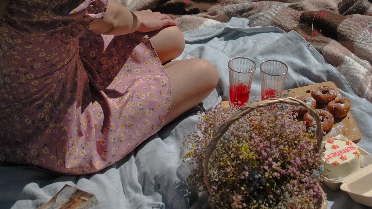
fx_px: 957
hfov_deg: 22.0
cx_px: 157
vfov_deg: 12.3
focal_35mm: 97
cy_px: -27
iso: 100
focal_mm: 34
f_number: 4.5
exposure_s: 1/1600
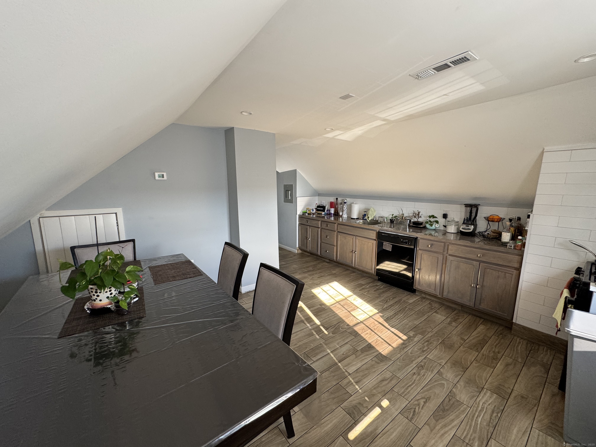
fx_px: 241
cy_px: 224
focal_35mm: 14
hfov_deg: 102.1
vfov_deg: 85.7
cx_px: 298
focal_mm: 2.22
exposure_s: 1/99
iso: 160
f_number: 2.2
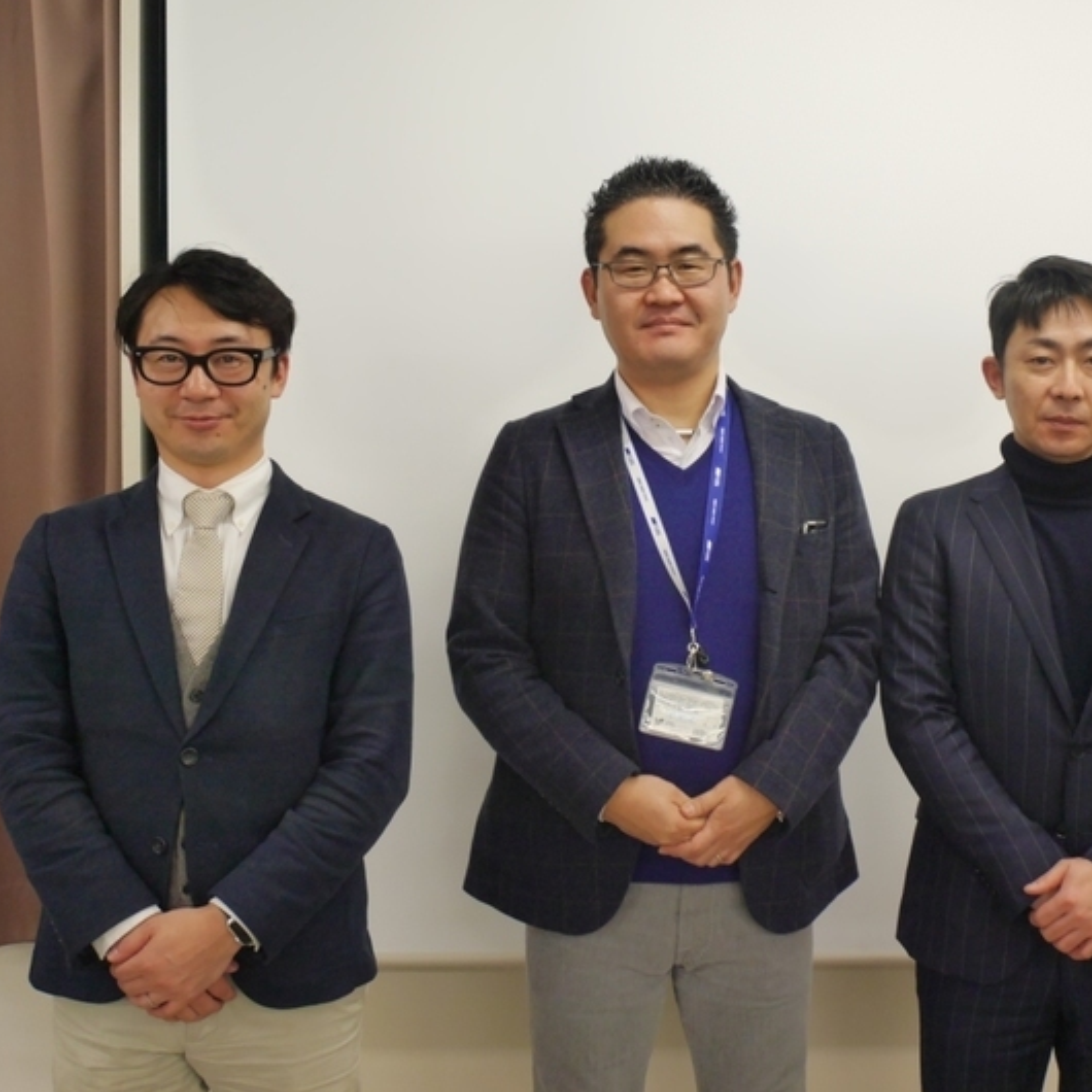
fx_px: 2141
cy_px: 544
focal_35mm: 60
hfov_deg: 28.4
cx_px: 717
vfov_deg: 28.6
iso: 500
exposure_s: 1/60
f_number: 5
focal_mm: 25
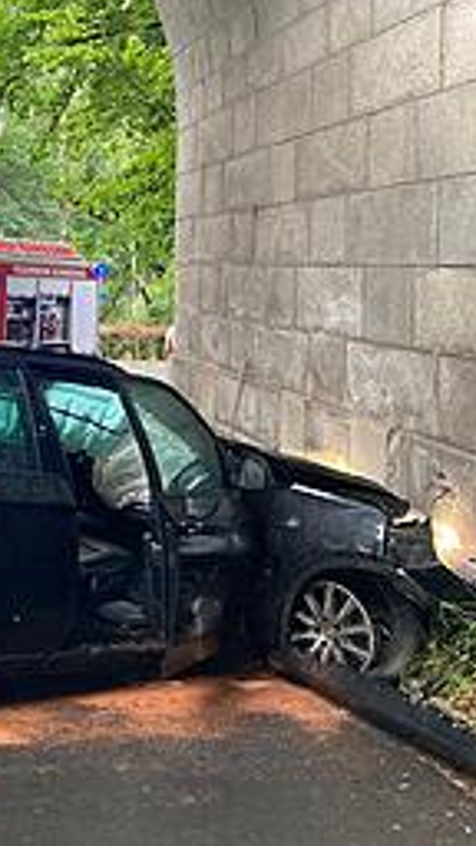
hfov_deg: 26.9
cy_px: 423
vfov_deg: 48.4
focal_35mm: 42
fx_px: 942
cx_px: 7
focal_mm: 3.99
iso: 250
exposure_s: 1/60
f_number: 1.8
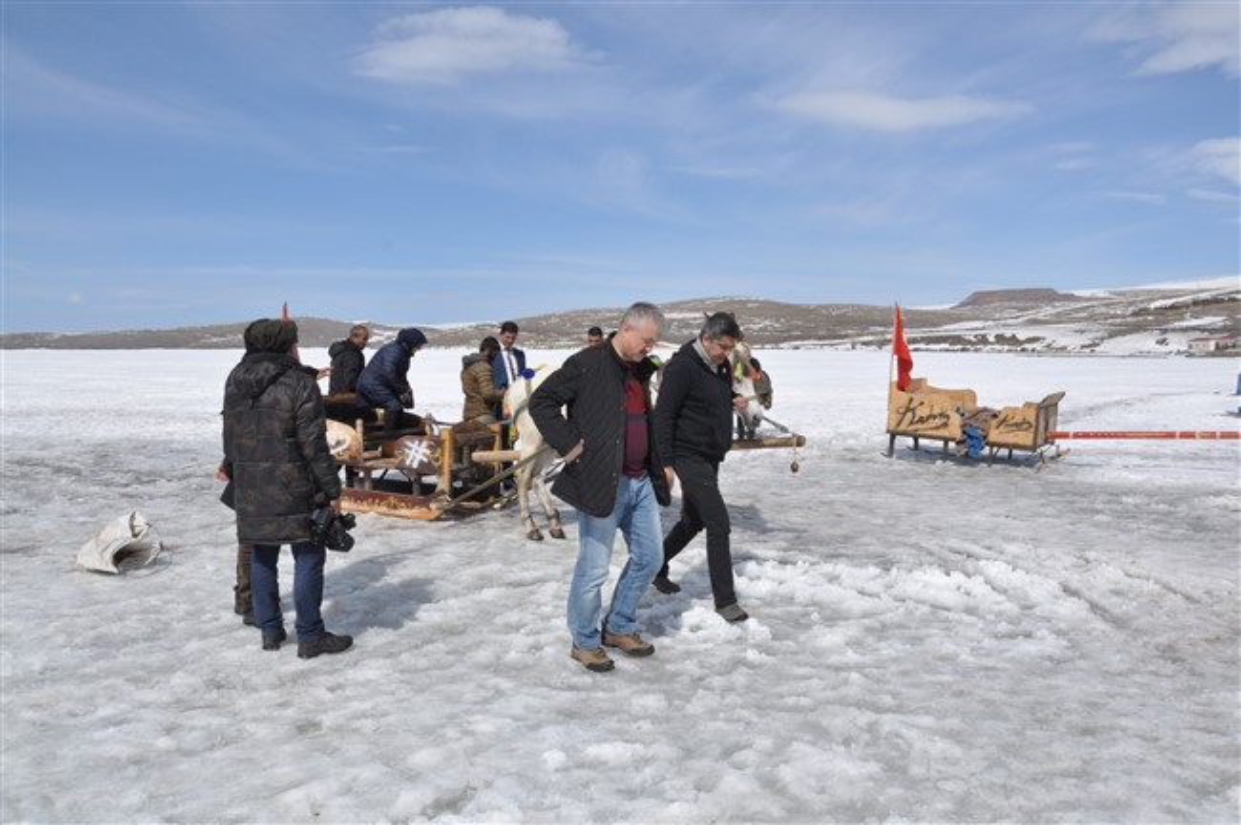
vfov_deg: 47.8
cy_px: 412
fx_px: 930
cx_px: 620
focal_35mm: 27
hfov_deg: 67.4
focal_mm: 18
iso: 400
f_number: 14
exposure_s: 1/800
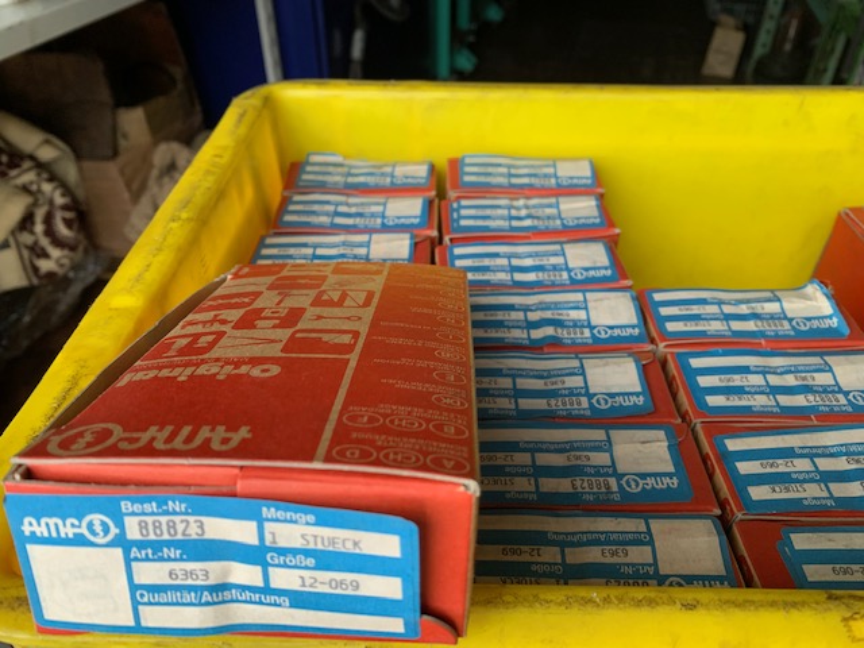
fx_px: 649
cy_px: 324
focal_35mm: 26
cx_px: 432
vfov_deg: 53.1
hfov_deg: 67.3
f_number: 1.8
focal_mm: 4.25
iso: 100
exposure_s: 1/60
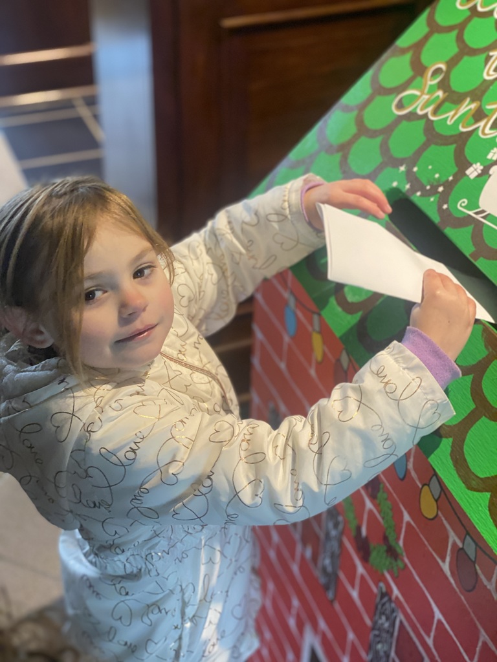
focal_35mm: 52
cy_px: 331
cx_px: 248
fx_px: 995
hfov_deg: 28.0
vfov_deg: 36.8
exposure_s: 1/40
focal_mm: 6
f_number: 2
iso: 160
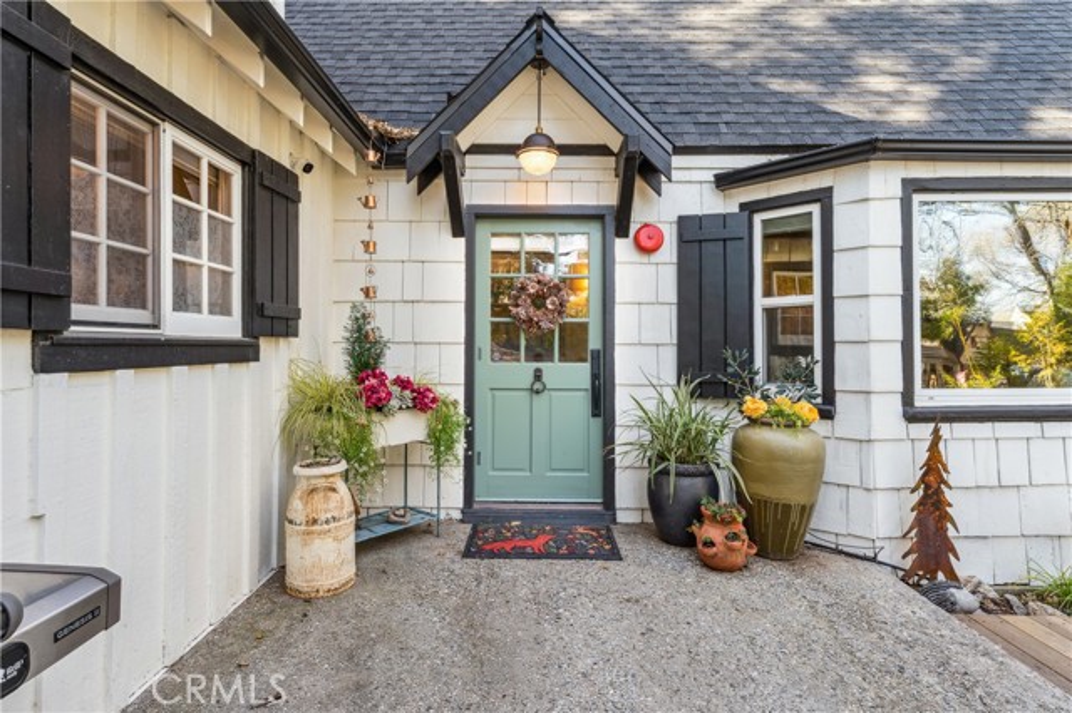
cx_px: 536
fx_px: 574
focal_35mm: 19
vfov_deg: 63.7
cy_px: 356
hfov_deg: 86.0
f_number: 22
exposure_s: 1
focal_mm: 19.3
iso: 100
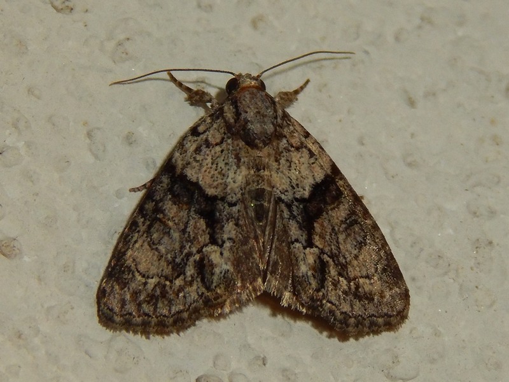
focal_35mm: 132
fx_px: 1941
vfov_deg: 11.2
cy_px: 191
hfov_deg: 14.9
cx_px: 254
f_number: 9.6
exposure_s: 1/30
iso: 200
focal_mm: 23.4
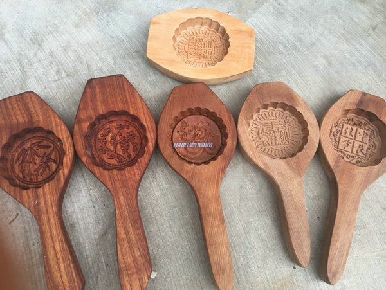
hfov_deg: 61.6
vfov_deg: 48.3
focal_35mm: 29
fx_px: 324
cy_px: 145
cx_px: 193
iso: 25
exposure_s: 1/379
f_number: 2.2
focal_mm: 4.15
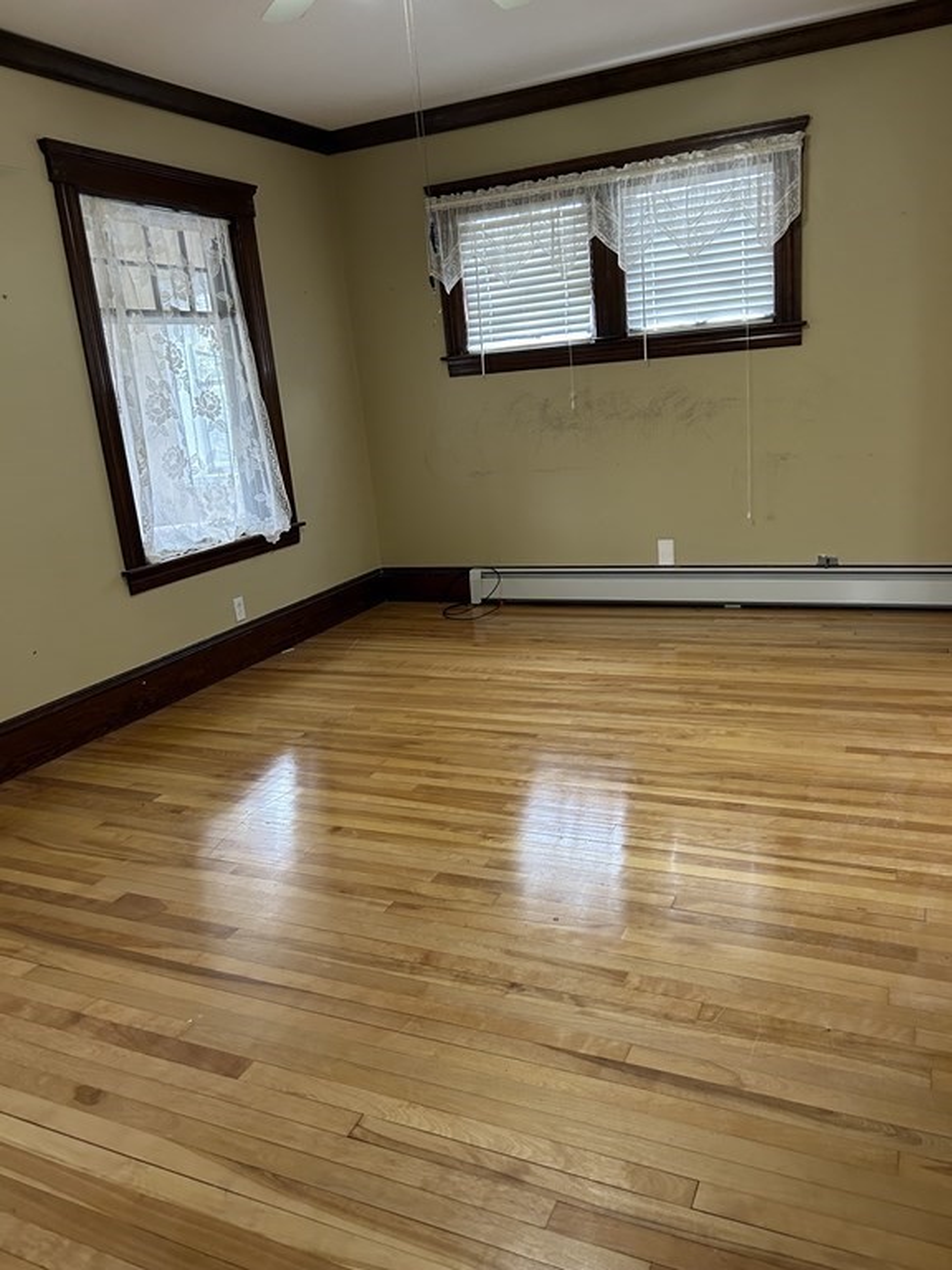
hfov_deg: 53.1
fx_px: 953
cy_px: 635
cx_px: 476
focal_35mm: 26
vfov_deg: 67.3
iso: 200
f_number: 1.5
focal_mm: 5.7
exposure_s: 1/60
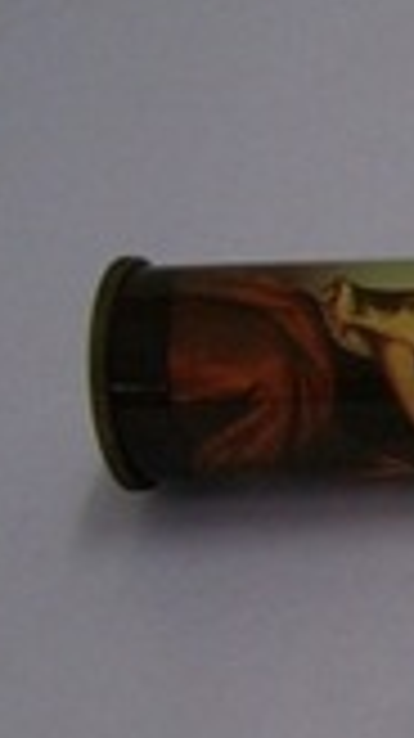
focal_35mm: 123
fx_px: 2405
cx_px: 1112
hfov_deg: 8.6
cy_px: 502
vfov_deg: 17.4
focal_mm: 6
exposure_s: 1/30
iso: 160
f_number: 2.7
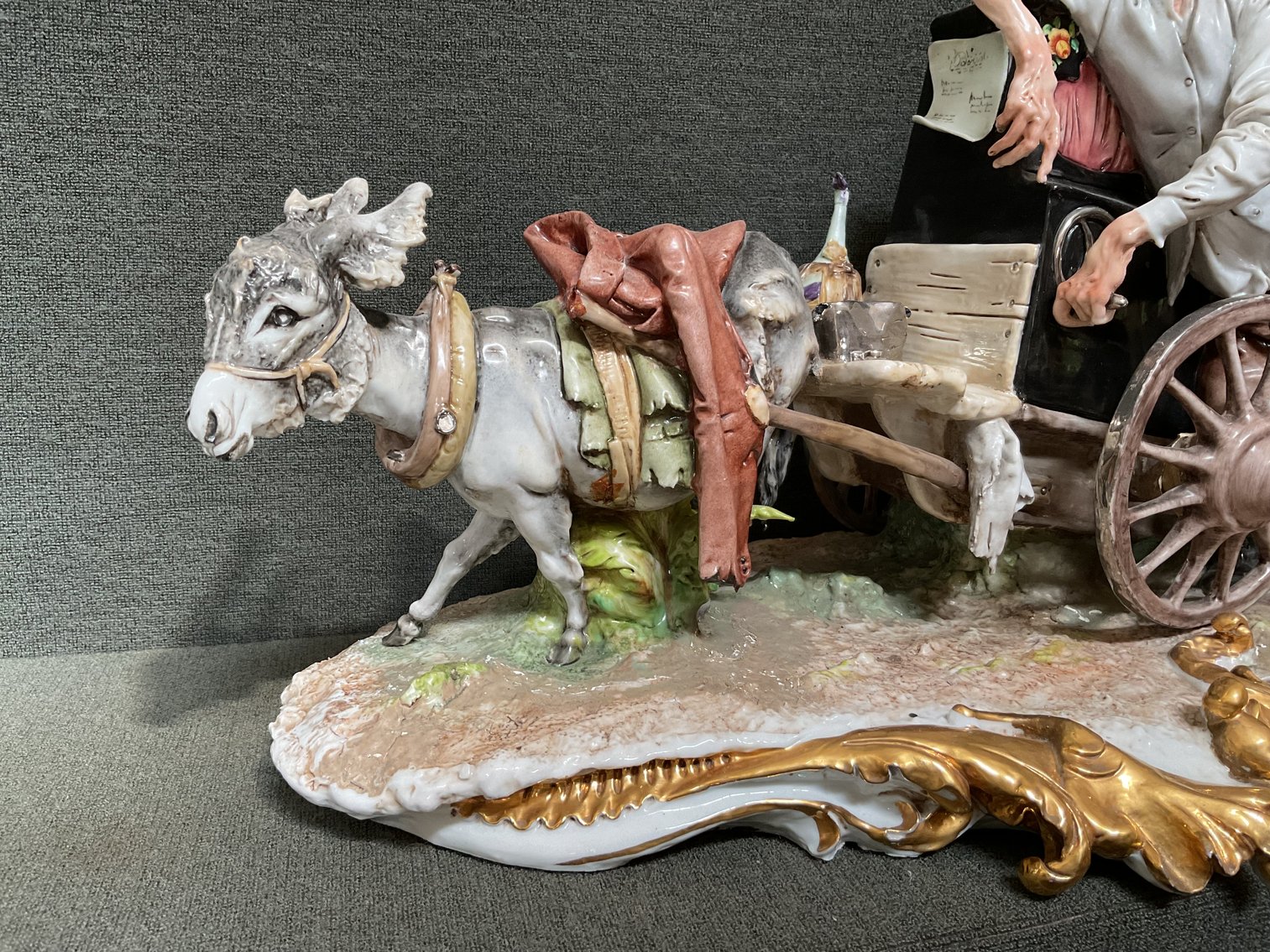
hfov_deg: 61.7
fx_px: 1064
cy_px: 476
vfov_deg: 48.2
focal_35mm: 29
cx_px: 635
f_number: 1.8
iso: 80
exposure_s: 1/50
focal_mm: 3
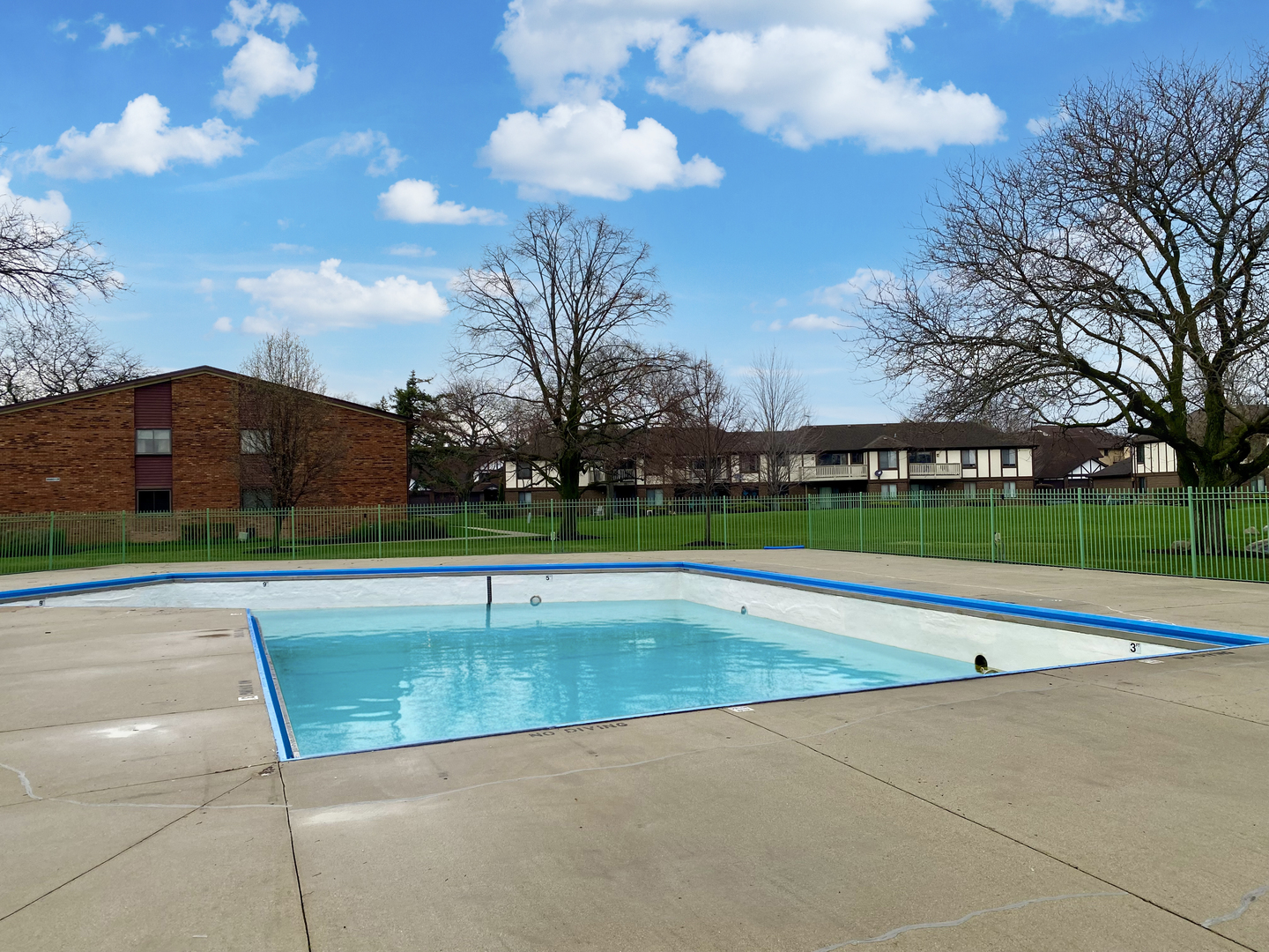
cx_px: 634
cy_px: 476
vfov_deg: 53.1
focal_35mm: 26
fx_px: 953
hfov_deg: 67.3
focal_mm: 4.25
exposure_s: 1/1754
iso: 32
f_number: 1.8
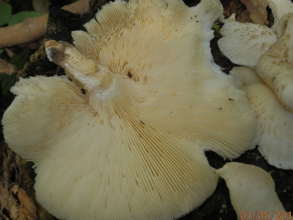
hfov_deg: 40.4
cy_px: 106
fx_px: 398
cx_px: 135
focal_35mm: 47
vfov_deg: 30.9
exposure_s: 1/100
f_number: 9.9
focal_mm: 6.7
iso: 80
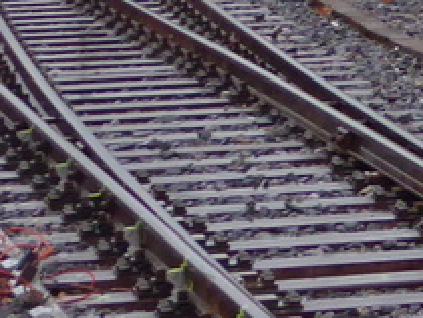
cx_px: 1182
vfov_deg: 4.5
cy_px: -374
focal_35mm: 325
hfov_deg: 5.7
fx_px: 3976
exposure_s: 1/40
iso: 400
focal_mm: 9.6
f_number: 4.1
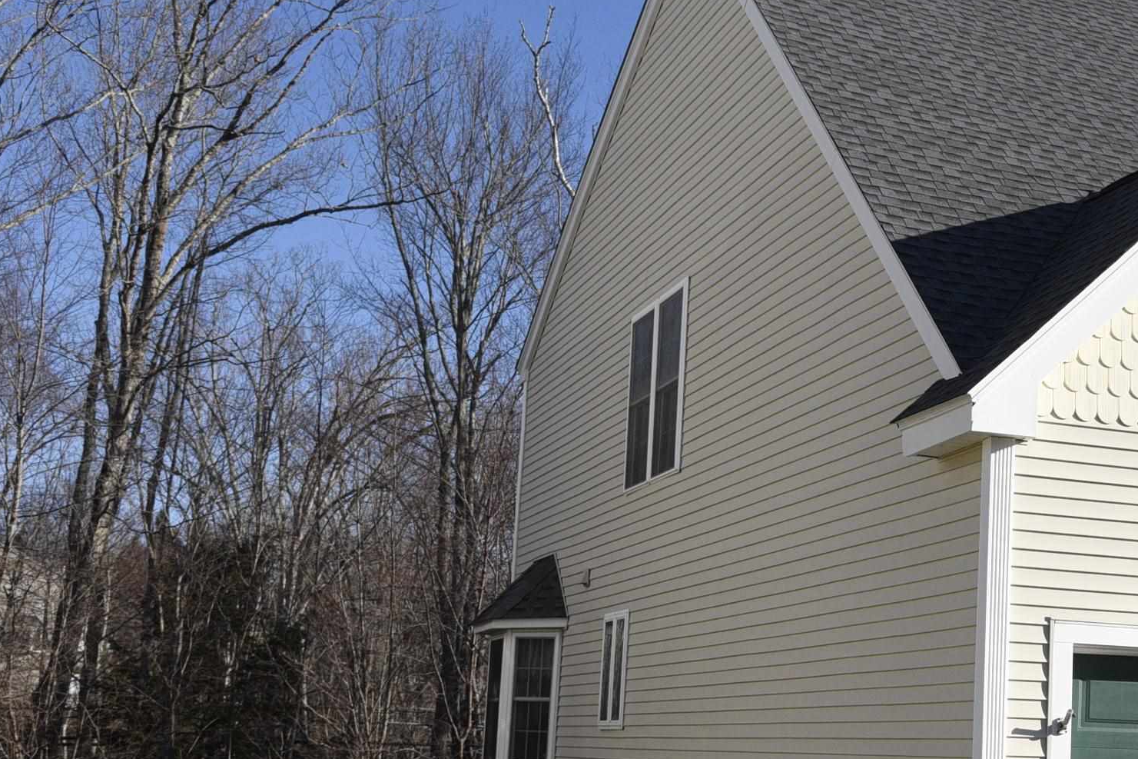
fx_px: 1991
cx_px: 1115
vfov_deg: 21.5
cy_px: 519
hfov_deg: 29.9
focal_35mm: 63
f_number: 5.6
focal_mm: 31
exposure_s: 1/4000
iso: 1000
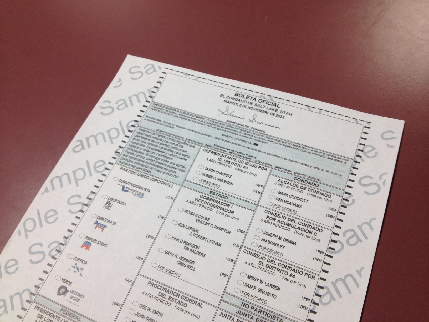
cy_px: 161
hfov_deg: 52.6
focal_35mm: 35
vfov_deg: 40.7
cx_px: 214
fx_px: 434
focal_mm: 4.28
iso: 64
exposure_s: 1/30
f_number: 2.4
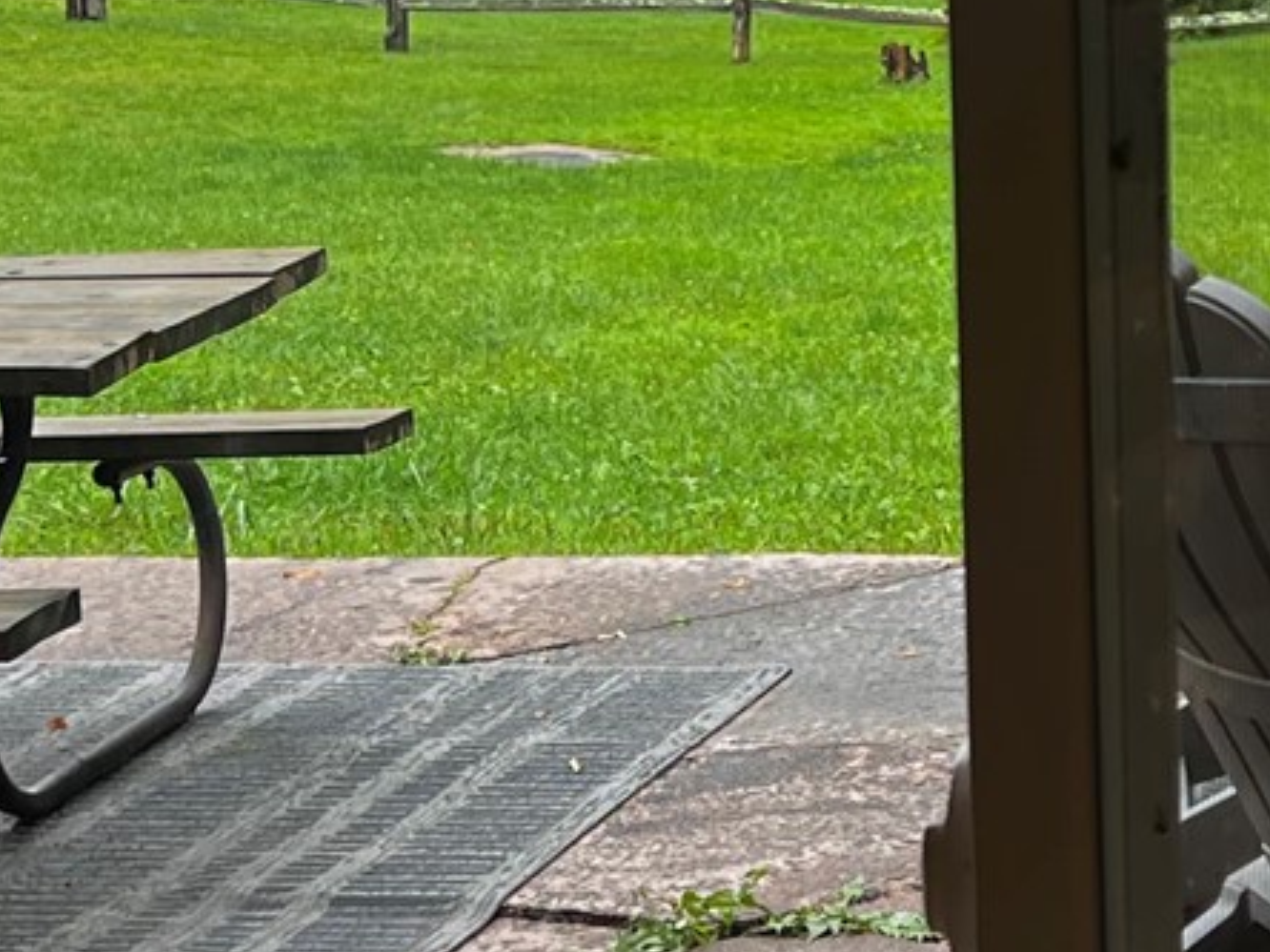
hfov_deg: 15.9
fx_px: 4403
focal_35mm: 120
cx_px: 1410
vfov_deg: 12.1
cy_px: -163
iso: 40
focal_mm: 5.7
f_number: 1.5
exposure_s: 1/292
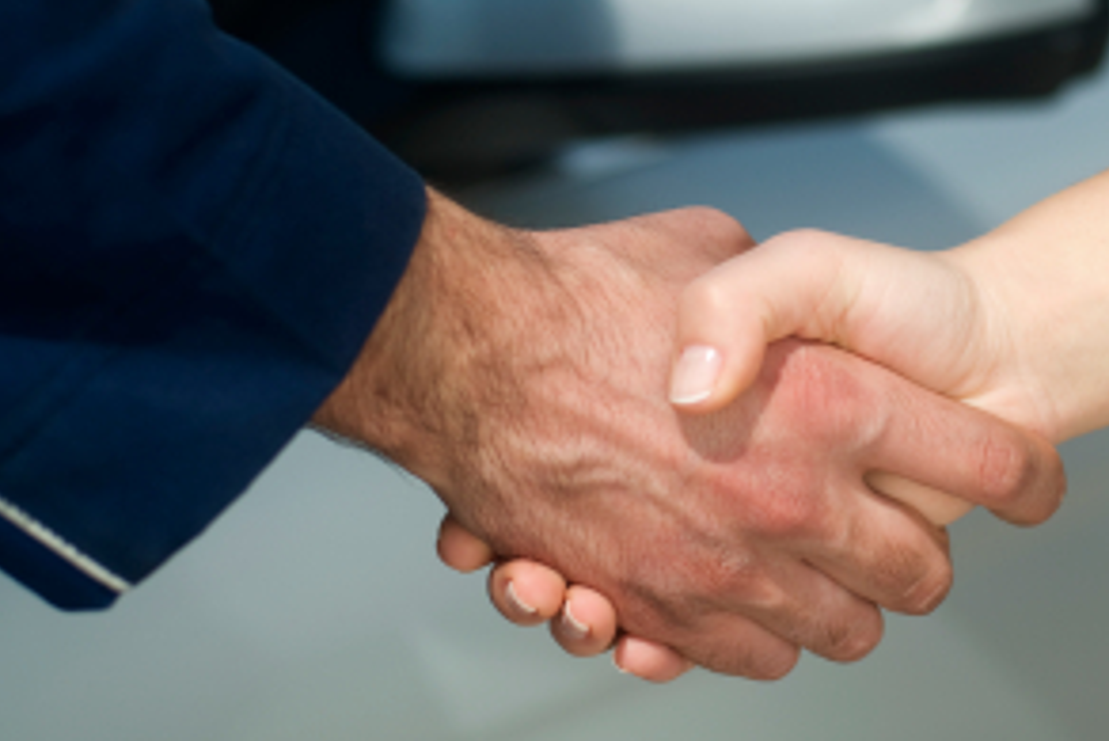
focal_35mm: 109
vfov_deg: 12.6
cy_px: 217
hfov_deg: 18.7
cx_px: 798
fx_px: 3359
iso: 100
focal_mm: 50
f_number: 2.5
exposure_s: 1/4000
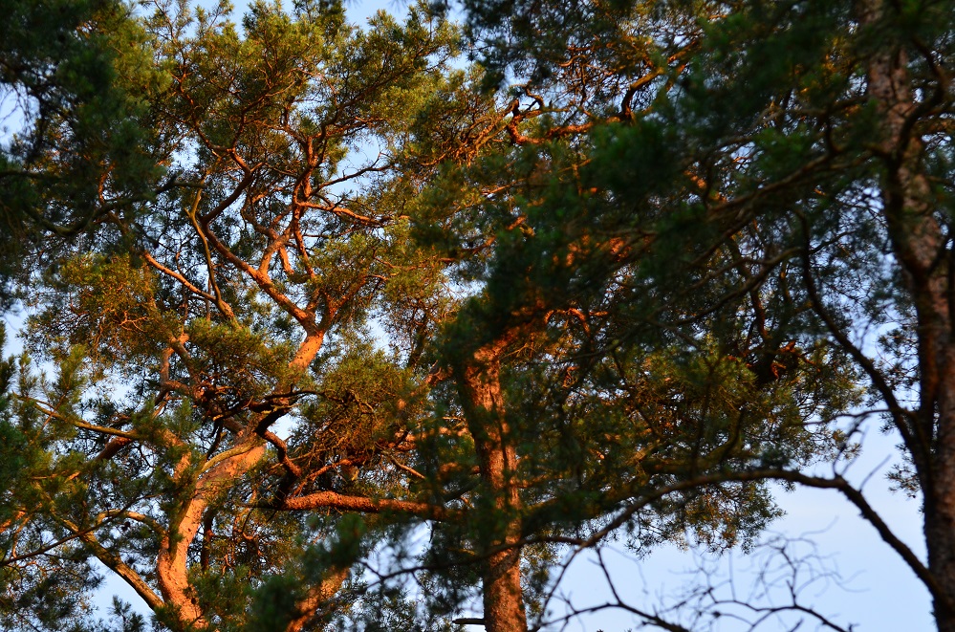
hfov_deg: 12.5
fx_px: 4367
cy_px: 316
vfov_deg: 8.3
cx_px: 478
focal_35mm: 165
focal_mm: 110
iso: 640
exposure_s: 1/320
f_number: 5
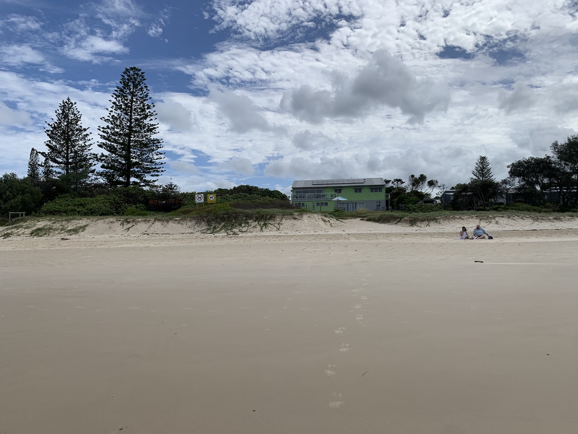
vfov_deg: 53.1
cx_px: 289
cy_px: 217
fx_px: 434
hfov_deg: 67.3
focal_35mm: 26
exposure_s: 1/5405
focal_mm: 4.25
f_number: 1.8
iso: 25
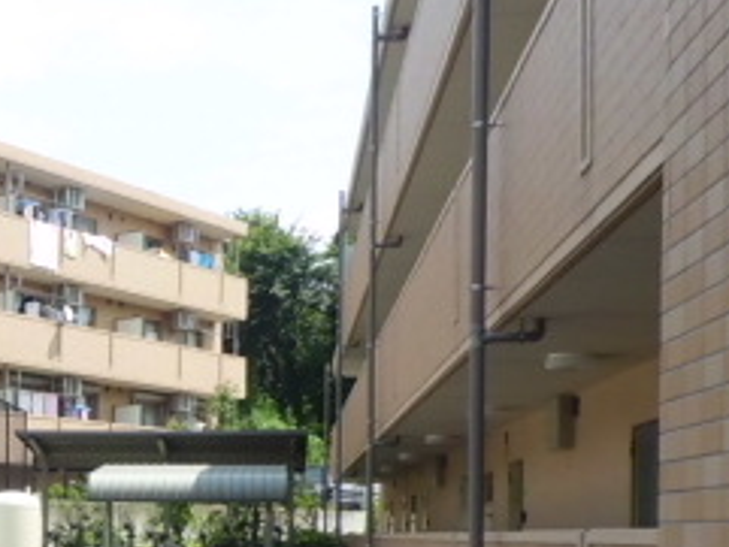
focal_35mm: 69
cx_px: 0
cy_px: 544
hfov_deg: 26.6
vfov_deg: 20.7
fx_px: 1454
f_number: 7.9
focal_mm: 4.7
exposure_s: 1/80
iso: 64
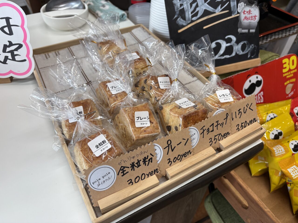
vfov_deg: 53.1
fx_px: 224
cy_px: 112
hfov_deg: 67.3
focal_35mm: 26
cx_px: 149
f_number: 1.6
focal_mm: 5.96
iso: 40
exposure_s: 1/100
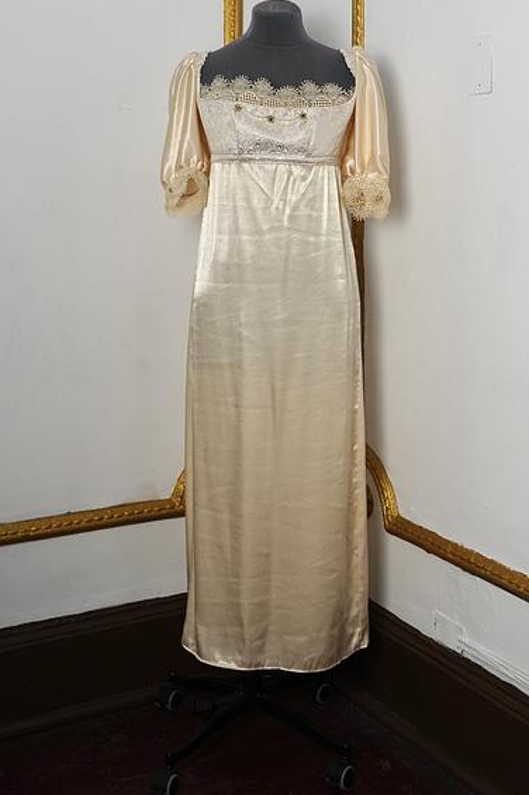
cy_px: 273
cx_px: 293
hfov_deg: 26.4
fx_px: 1125
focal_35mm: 51
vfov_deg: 38.5
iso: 1250
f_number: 5
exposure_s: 1/160
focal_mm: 36
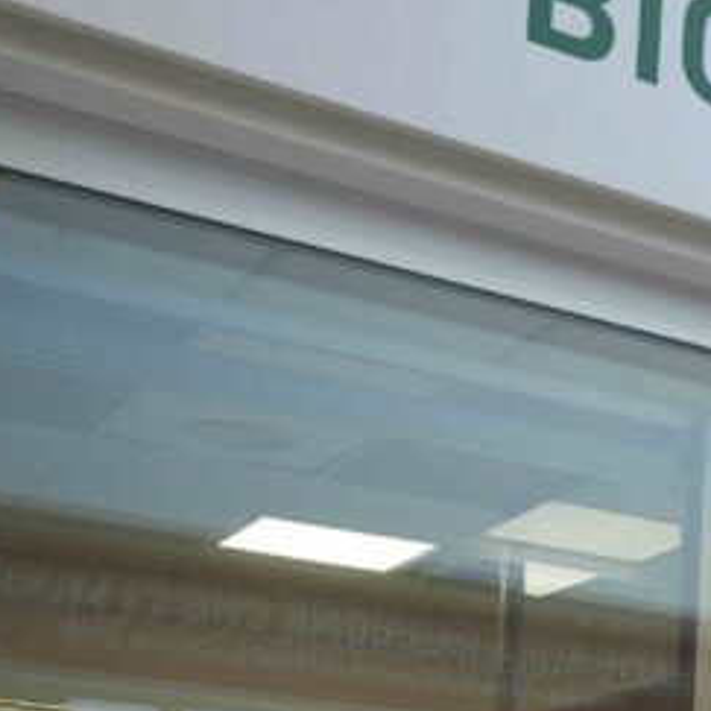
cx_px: 1205
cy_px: 860
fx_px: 1952
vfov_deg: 19.4
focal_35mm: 84
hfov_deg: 17.5
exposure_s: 1/80
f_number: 3.2
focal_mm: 20
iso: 125
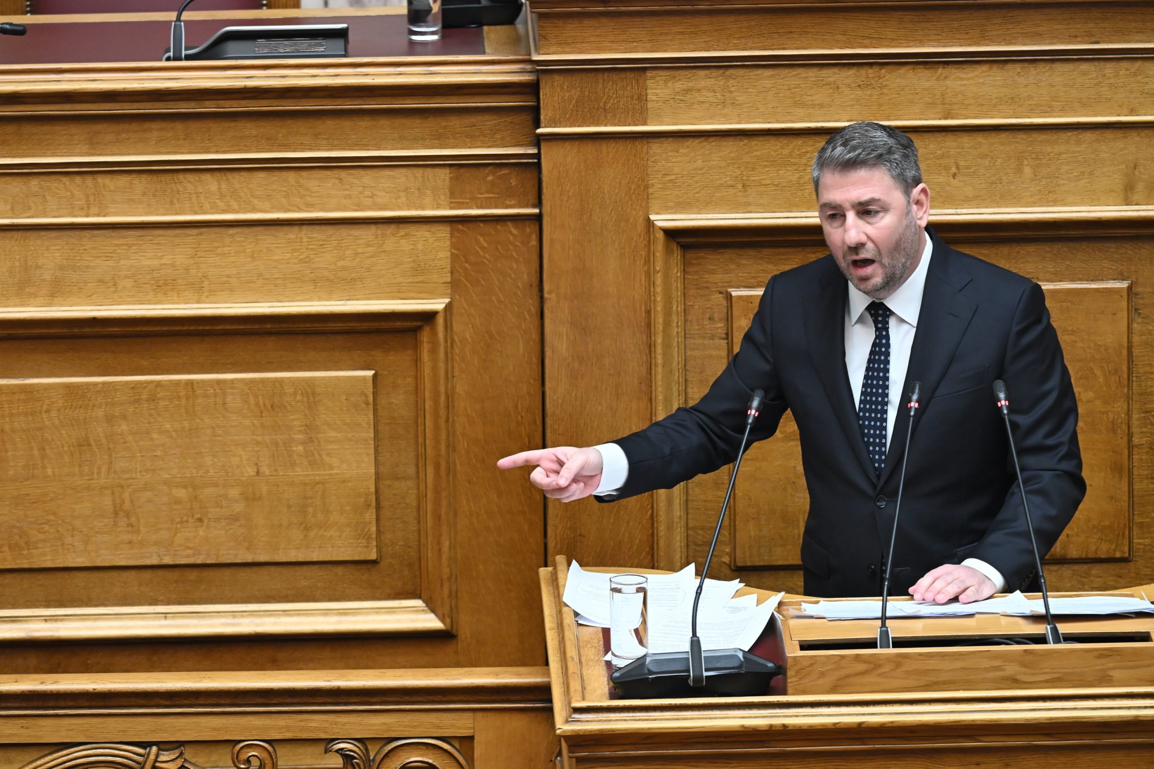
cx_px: 577
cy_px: 384
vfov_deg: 4.6
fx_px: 9615
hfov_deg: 6.9
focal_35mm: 300
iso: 3600
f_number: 6
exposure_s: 1/250
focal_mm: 300
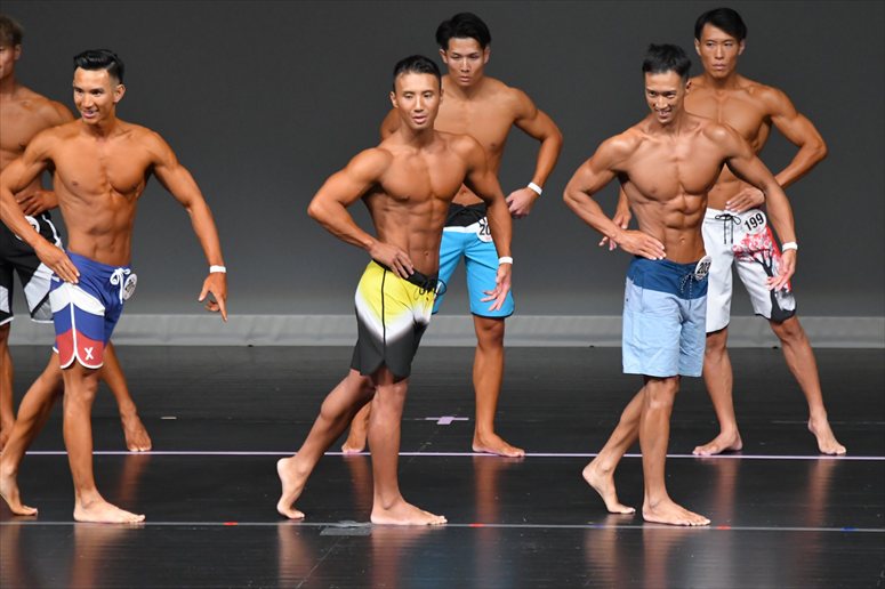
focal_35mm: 315
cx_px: 442
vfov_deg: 4.4
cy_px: 294
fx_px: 7740
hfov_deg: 6.5
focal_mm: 210
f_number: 5.6
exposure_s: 1/400
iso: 4000
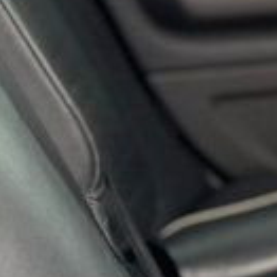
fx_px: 1503
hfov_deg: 8.5
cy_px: 2
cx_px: 875
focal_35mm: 166
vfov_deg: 10.4
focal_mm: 6.76
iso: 200
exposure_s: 1/208
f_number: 1.78
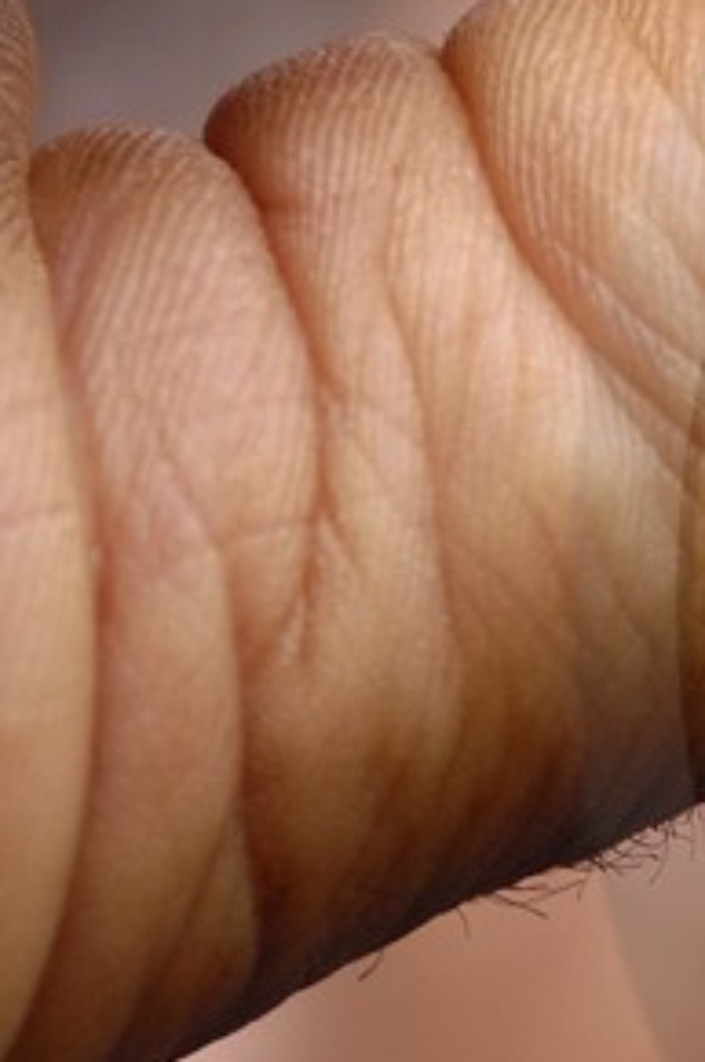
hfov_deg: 2.7
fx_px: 15093
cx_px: 1680
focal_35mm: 512
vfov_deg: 4.0
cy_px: 602
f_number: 5
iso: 100
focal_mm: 62
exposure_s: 1/100
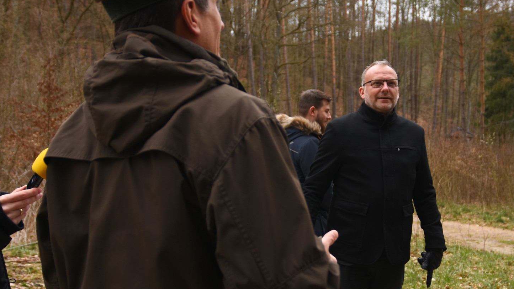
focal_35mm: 49
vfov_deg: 24.2
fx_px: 668
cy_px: 206
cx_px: 361
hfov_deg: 41.3
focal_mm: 22
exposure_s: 1/320
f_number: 3
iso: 100
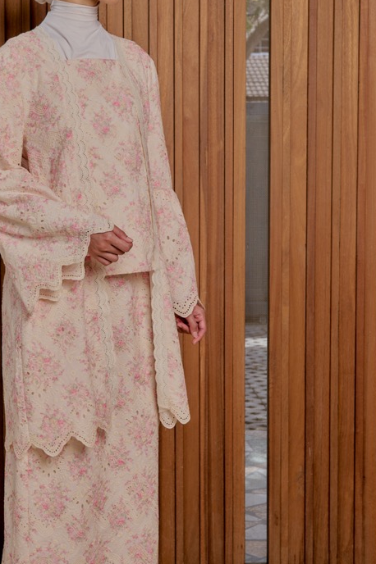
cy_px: 225
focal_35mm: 67
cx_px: 101
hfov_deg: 20.2
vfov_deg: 30.0
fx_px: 1051
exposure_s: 1/125
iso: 200
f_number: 6.3
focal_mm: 36
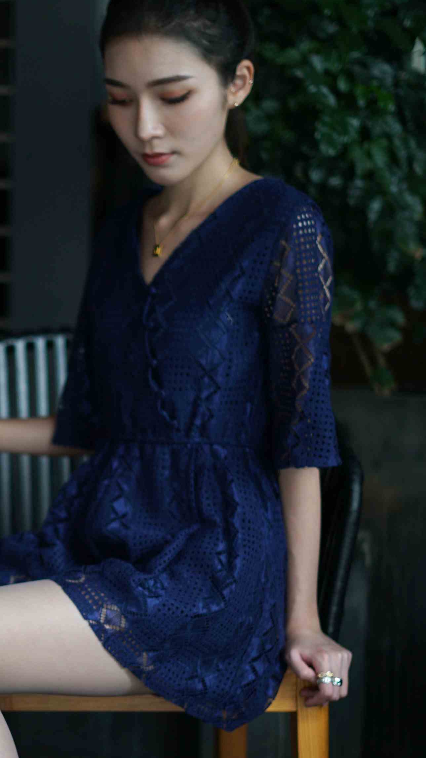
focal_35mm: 97
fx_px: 1948
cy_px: 531
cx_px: -34
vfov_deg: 21.9
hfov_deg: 12.3
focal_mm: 50
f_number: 1.8
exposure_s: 1/320
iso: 200
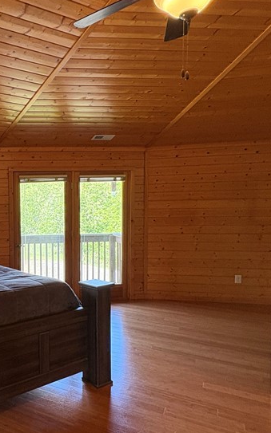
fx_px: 331
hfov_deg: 37.7
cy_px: 227
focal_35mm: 28
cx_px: -22
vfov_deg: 66.4
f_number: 2.2
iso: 250
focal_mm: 2.22
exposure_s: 1/120
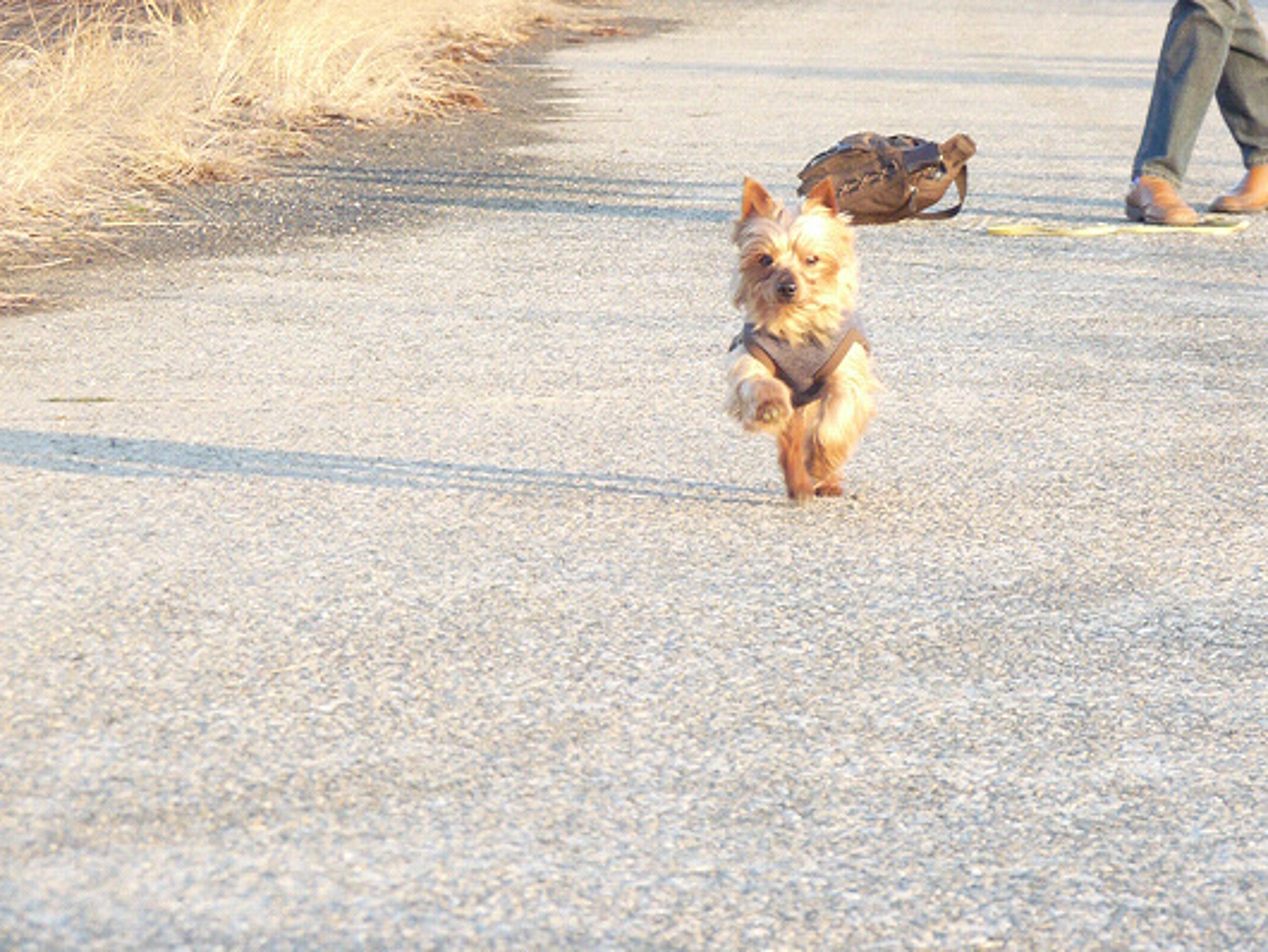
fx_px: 8502
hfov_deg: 8.5
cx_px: 634
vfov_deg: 6.4
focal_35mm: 232
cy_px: 476
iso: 500
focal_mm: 41.2
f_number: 5.6
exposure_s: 1/250
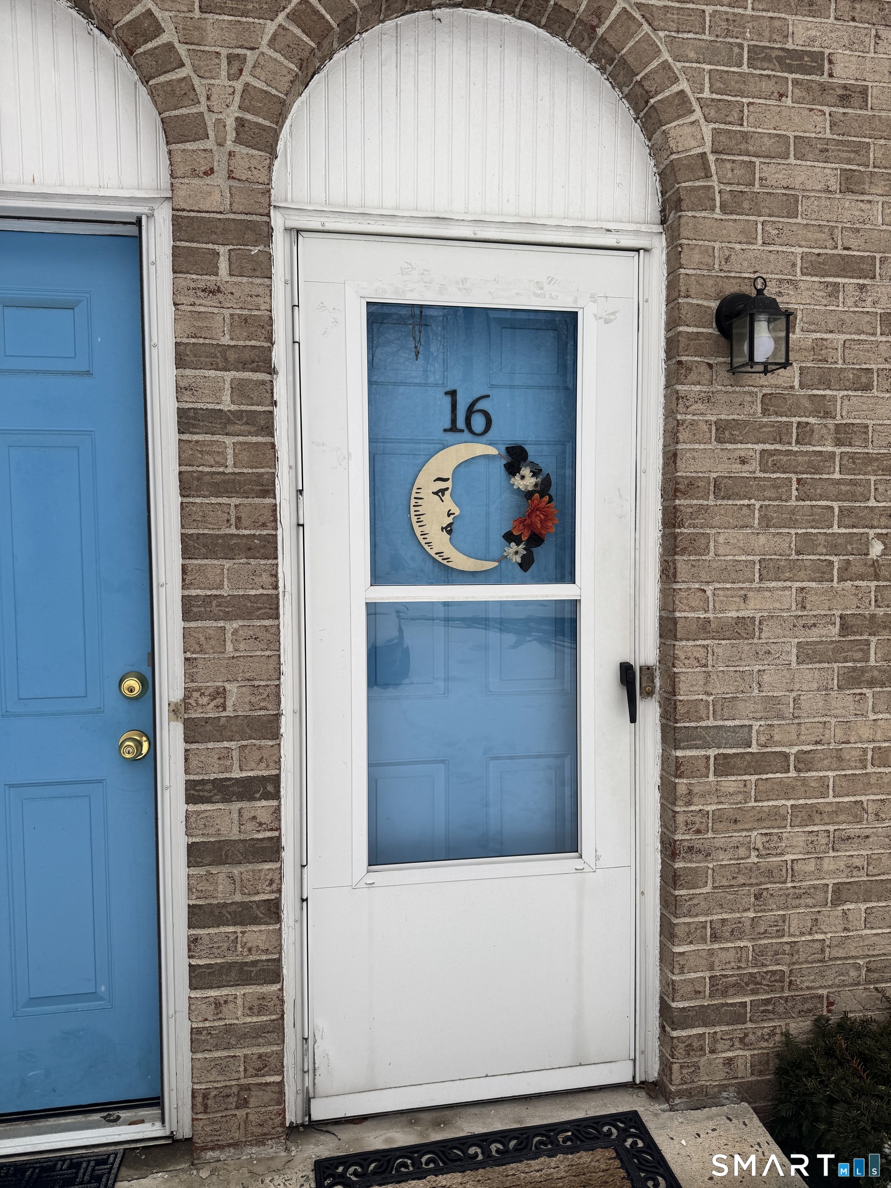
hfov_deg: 56.8
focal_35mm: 24
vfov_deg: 71.6
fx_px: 824
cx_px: 446
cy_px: 594
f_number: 1.78
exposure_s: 1/700
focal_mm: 6.76
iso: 80
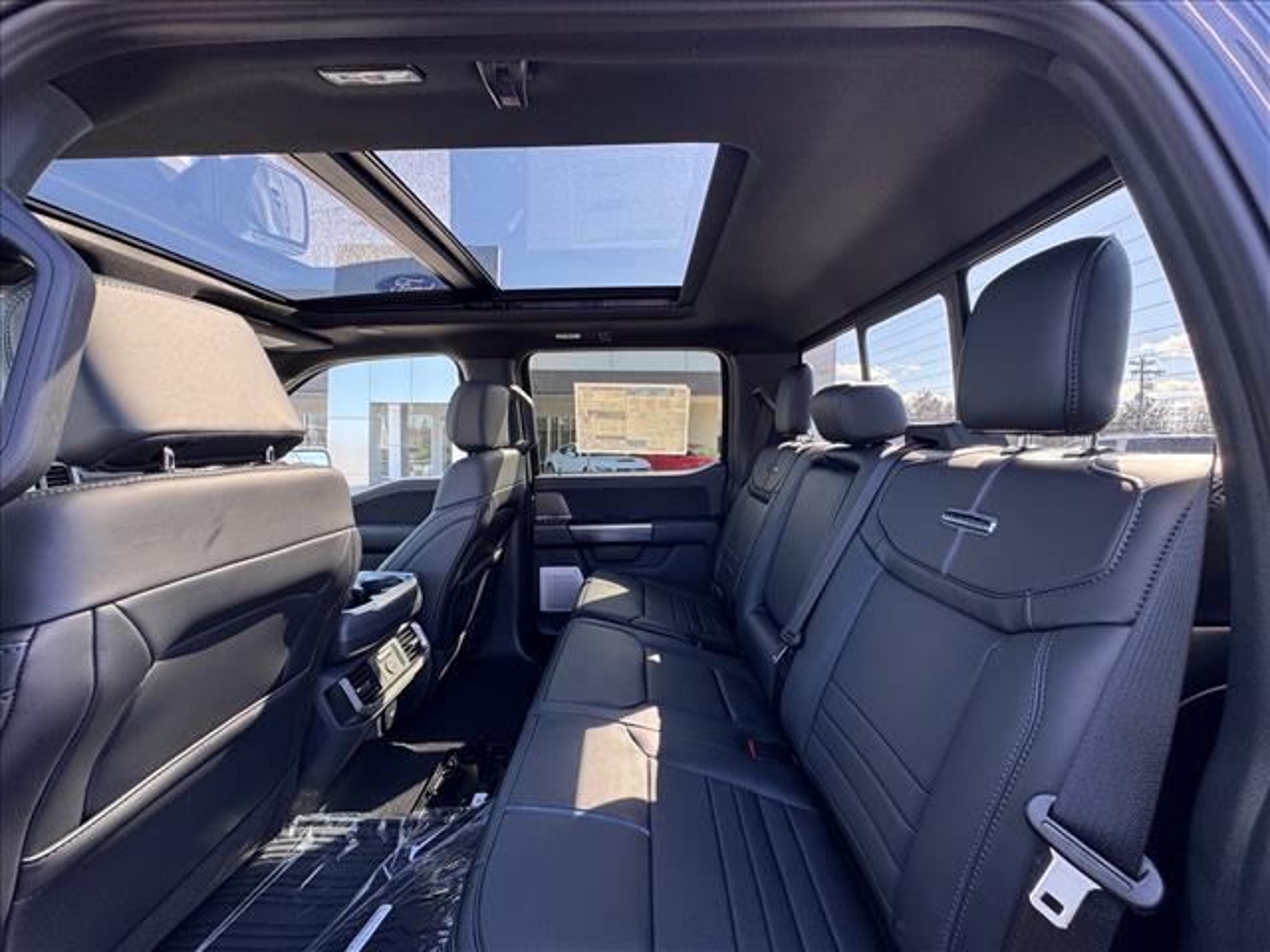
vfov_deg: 85.7
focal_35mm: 14
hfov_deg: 102.1
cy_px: 476
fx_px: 514
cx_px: 635
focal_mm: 2.22
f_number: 2.2
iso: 80
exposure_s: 1/99
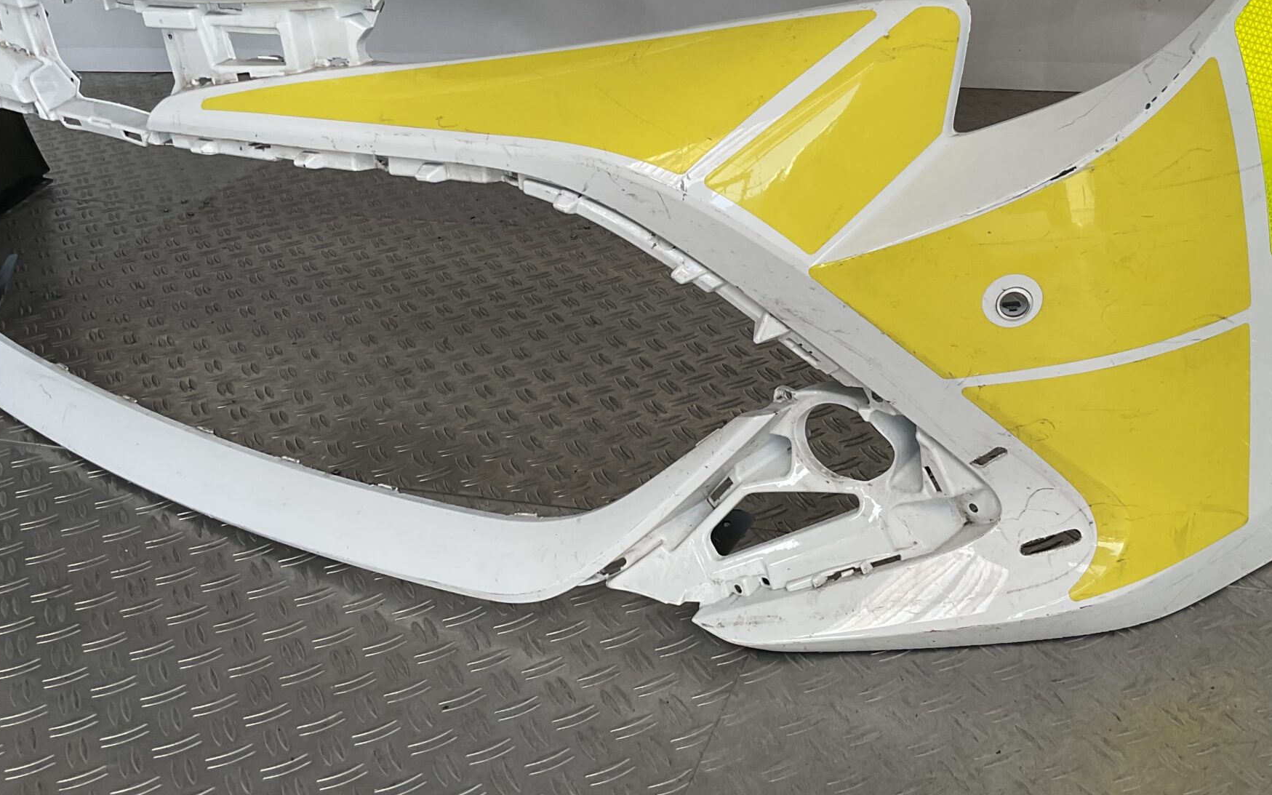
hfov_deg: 44.3
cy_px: 225
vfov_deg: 28.3
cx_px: 711
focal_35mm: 45
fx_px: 1560
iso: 16
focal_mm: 3
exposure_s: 1/148
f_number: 1.8
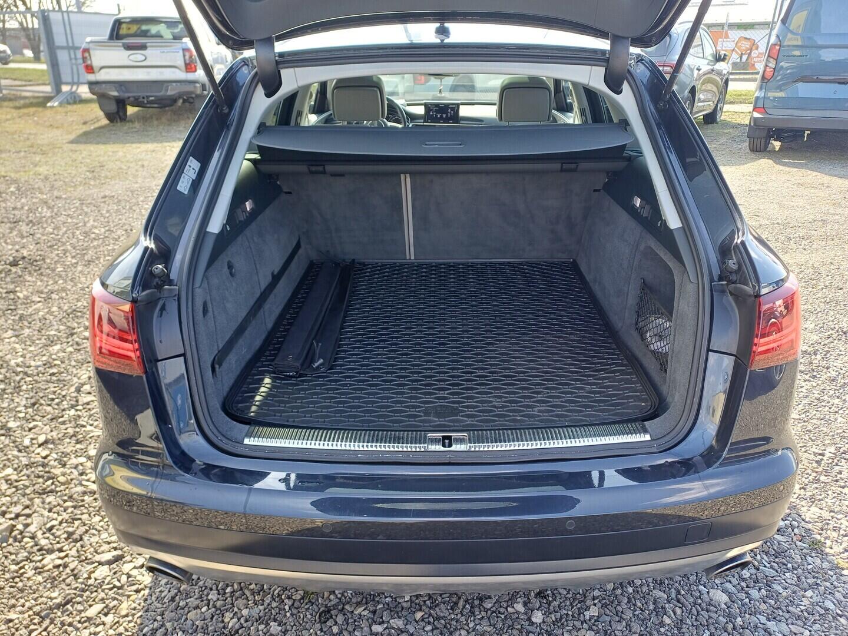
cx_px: 424
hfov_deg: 69.4
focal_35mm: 25
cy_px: 318
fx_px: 612
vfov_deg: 54.9
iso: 50
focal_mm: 4.65
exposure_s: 1/100
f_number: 1.8
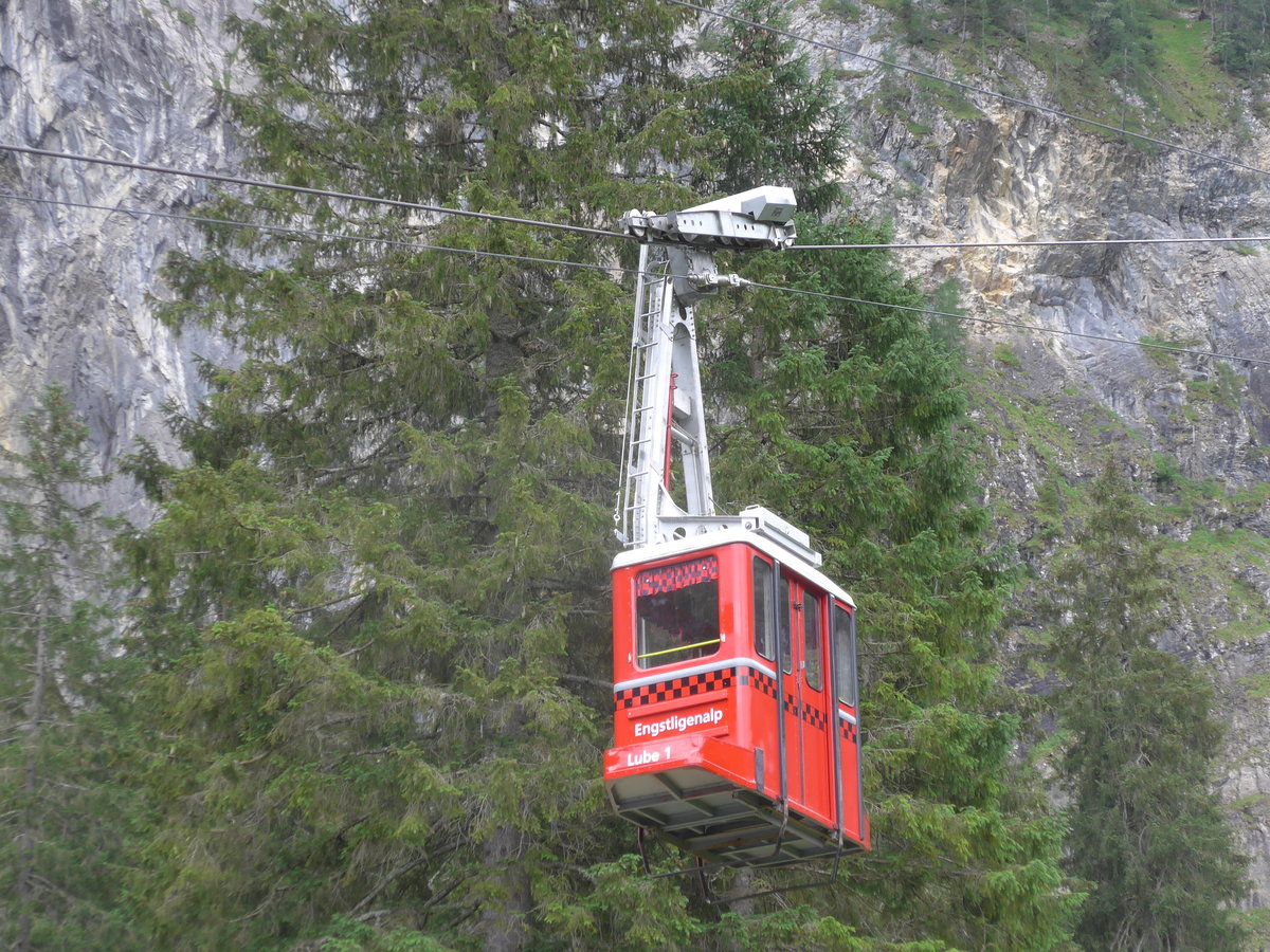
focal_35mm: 103
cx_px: 635
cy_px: 476
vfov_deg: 14.4
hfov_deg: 19.1
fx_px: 3779
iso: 125
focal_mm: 20.4
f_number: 4.8
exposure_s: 1/80
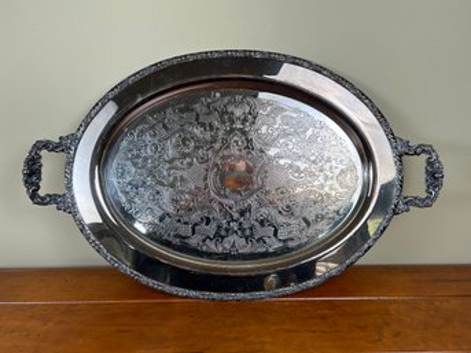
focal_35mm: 26
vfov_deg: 53.0
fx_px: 354
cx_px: 236
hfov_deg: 67.3
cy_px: 176
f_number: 1.5
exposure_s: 1/234
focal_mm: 5.7
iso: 40
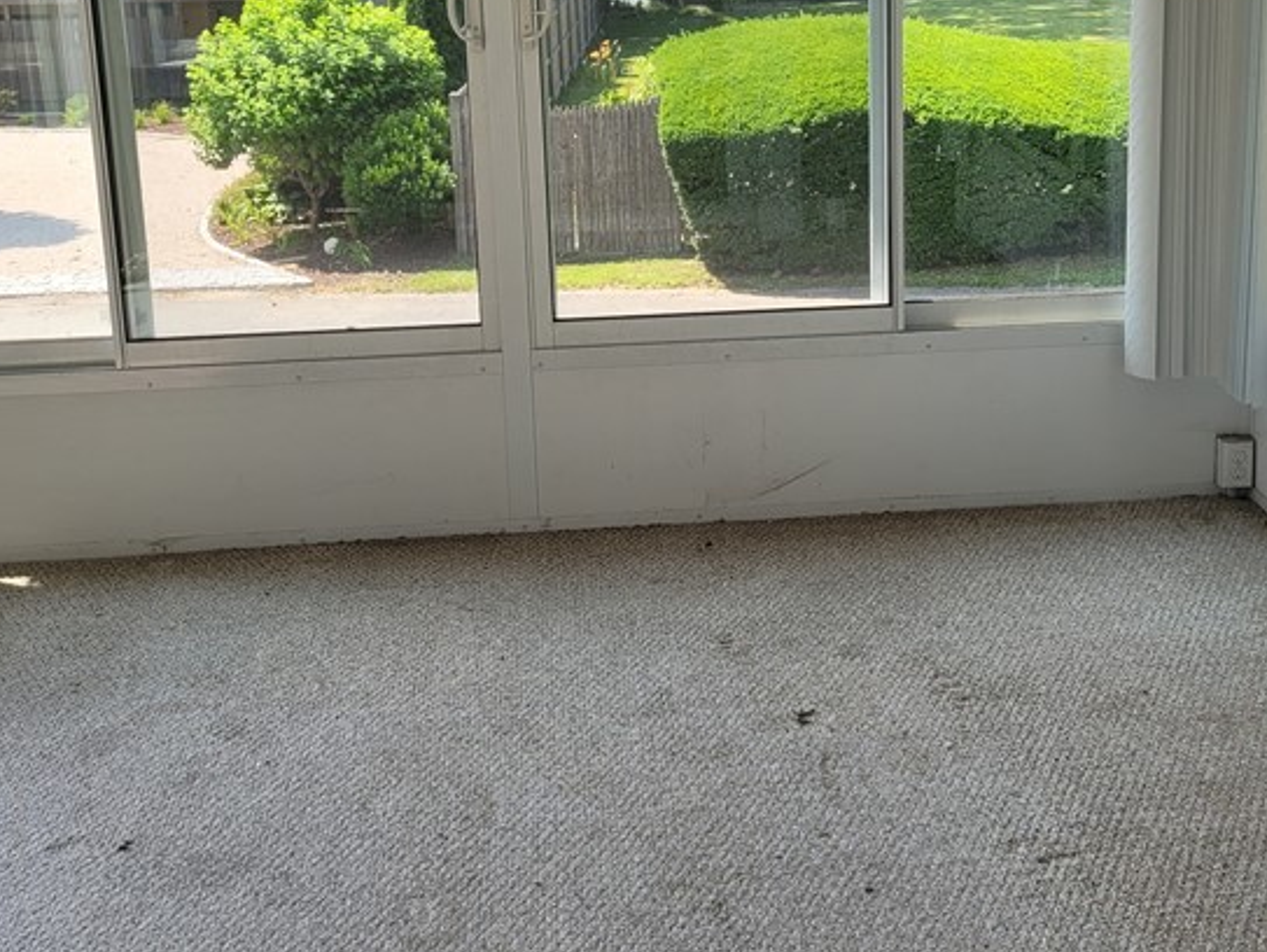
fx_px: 1795
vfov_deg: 29.3
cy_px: 264
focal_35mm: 49
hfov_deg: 38.8
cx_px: 747
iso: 40
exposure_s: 1/352
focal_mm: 5.4
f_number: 1.8
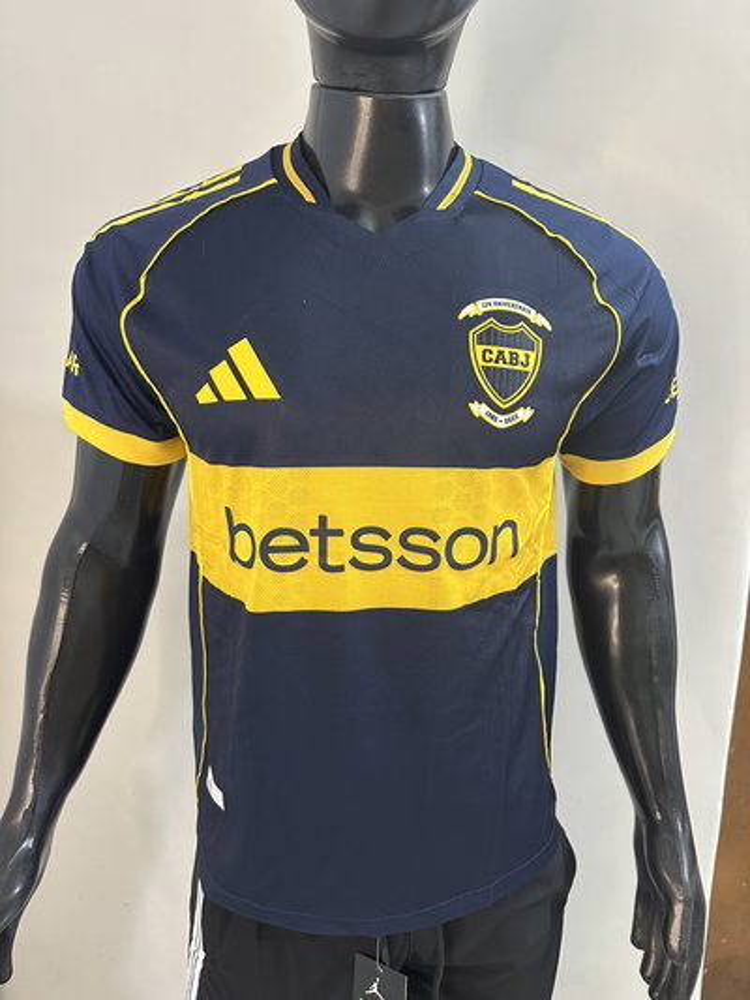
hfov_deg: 56.8
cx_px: 375
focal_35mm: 24
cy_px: 500
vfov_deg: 71.6
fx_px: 693
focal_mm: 6.86
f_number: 1.78
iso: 400
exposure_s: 1/50
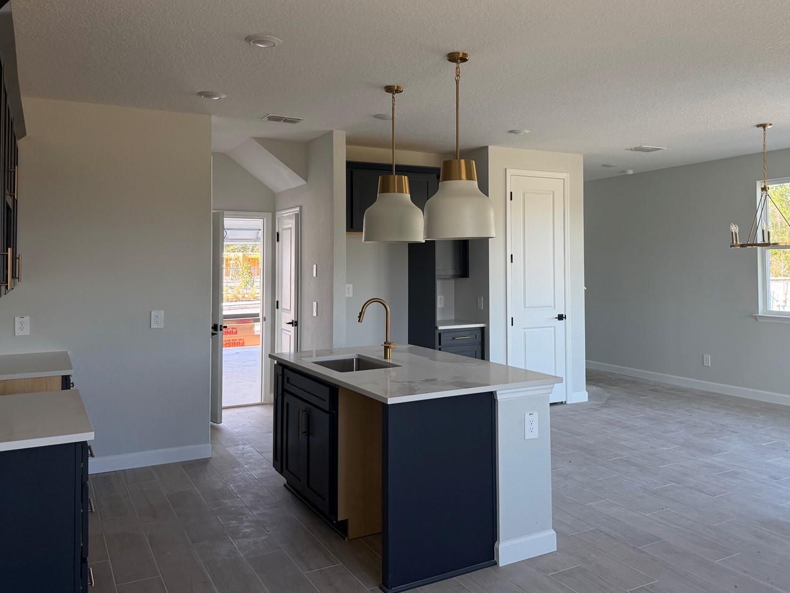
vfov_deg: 46.5
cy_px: 235
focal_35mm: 30
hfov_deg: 59.6
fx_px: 685
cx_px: 465
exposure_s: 1/234
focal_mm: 6.76
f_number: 1.78
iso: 125
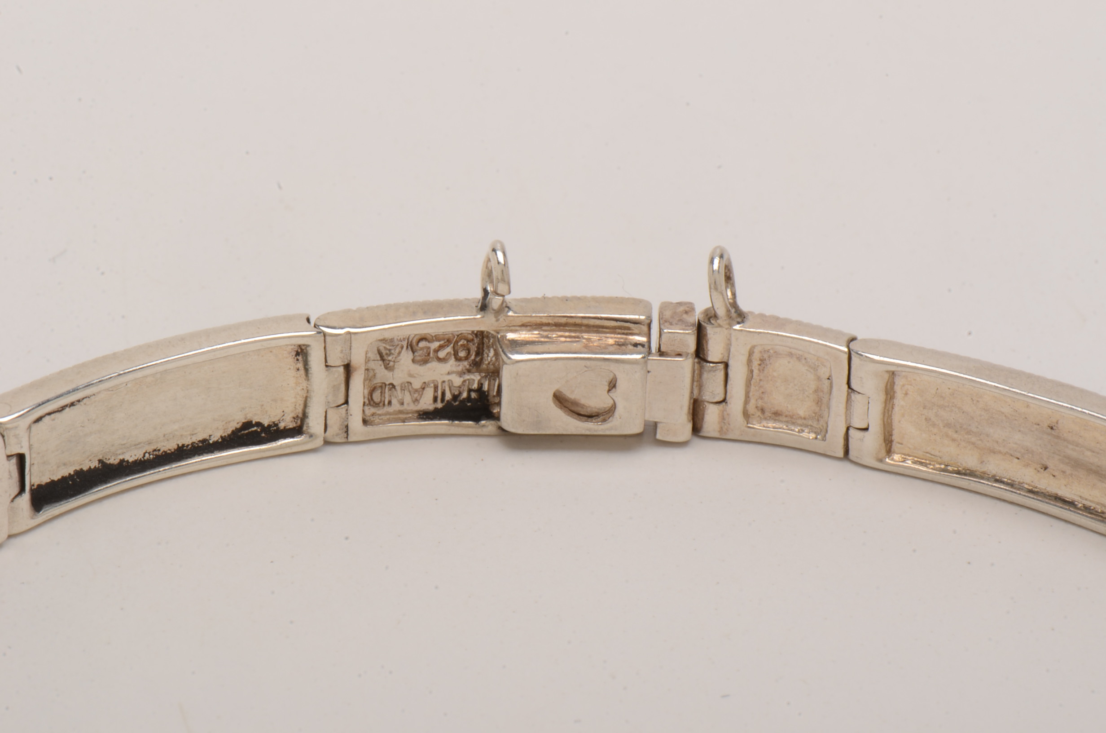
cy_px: 366
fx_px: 3909
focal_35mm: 128
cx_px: 553
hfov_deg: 16.1
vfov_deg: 10.7
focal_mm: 85
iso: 100
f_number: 32
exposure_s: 1/160
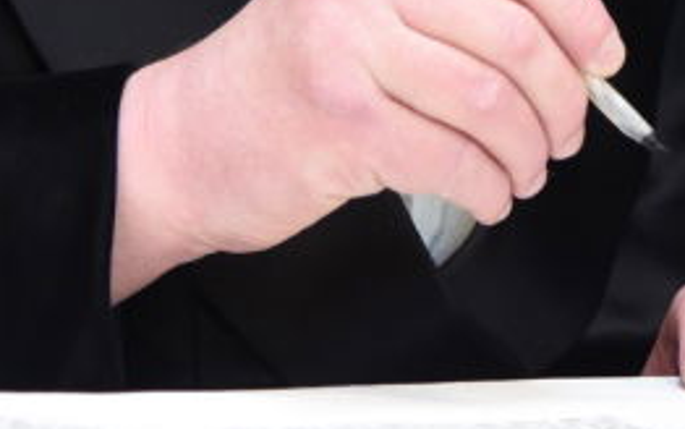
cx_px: 455
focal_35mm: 367
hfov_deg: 5.7
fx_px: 6854
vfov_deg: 3.6
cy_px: -336
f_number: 4.5
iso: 2000
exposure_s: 1/100
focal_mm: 92
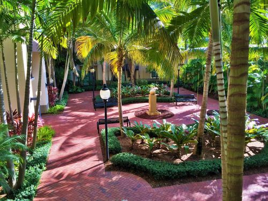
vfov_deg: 48.2
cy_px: 100
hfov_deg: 61.7
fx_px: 225
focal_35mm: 29
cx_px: 134
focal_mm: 4.15
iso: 32
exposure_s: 1/206
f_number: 2.2
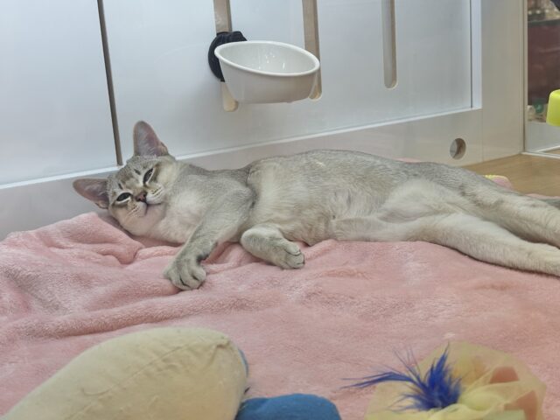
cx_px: 280
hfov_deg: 36.8
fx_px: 841
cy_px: 210
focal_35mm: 52
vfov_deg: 28.0
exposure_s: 1/100
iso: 40
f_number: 1.6
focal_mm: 5.96
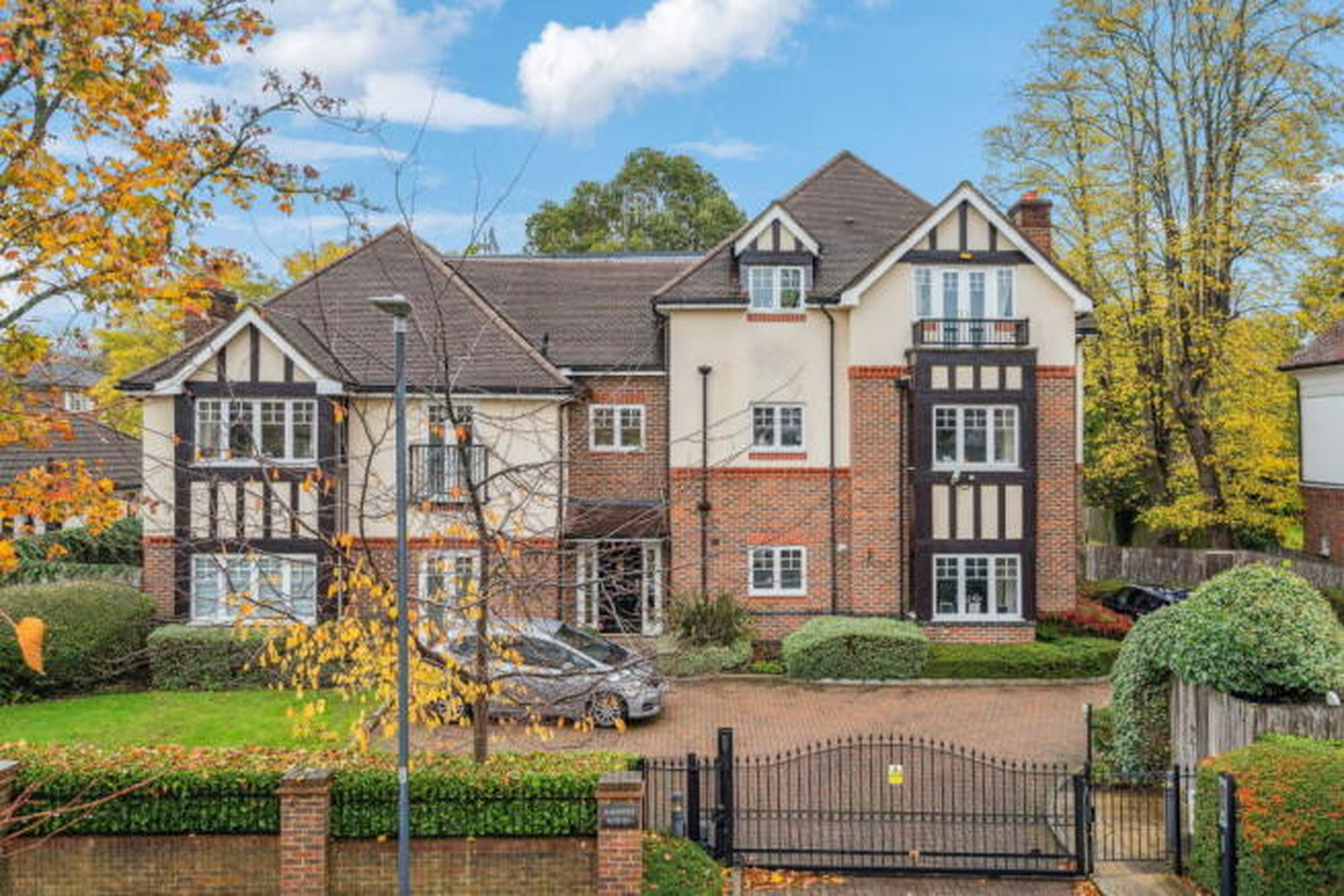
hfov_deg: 60.3
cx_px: 672
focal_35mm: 31
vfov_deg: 42.3
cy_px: 448
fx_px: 1158
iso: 320
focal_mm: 31
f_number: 5.6
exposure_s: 1/125
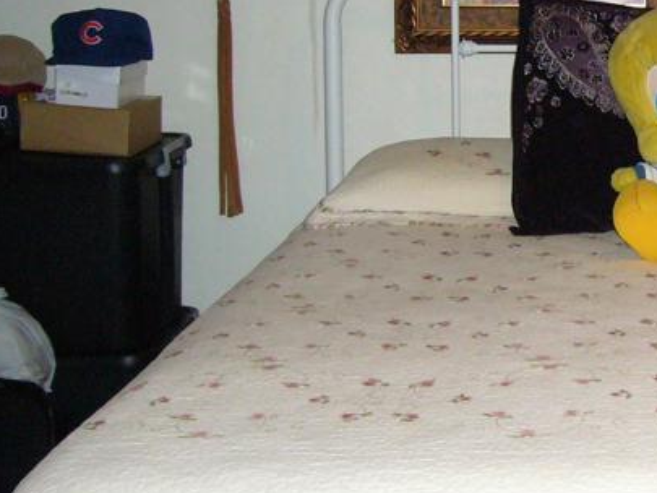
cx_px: 719
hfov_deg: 20.5
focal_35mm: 91
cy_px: 152
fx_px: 1728
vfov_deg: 16.2
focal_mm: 6
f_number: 2.9
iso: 250
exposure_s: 1/30
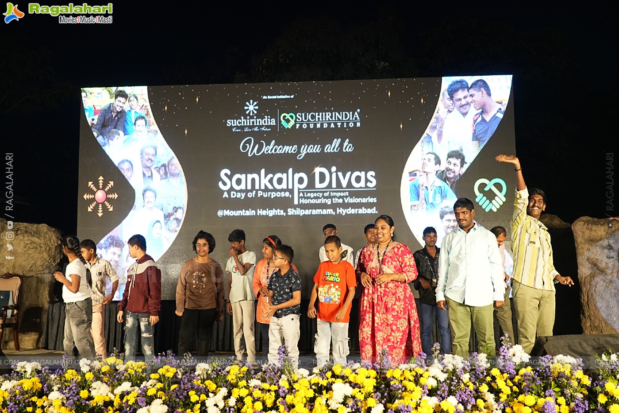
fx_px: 671
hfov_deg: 49.5
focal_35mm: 39
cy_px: 206
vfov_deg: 34.2
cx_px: 310
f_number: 4
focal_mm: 26
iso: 1000
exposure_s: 1/200
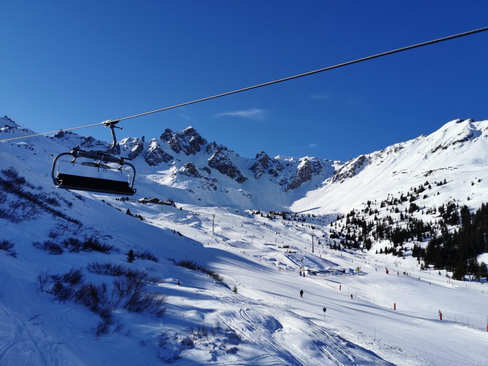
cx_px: 244
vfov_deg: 51.4
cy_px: 183
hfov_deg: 65.3
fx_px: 381
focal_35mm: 27
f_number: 1.6
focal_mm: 5.56
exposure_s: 1/7143
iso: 50
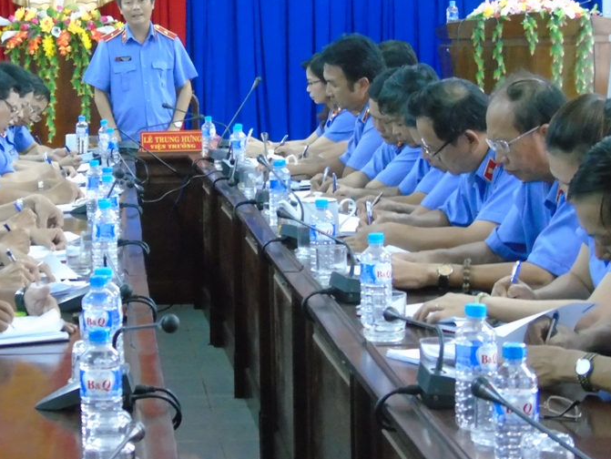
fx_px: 1925
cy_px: 125
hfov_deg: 17.9
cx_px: 147
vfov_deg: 13.6
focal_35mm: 109
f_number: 4.7
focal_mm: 13
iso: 800
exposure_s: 1/13
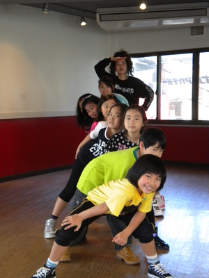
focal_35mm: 68
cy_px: 139
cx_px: 104
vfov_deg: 28.6
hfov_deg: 21.6
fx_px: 547
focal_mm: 12.3
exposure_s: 1/71.8
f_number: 4.6
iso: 400
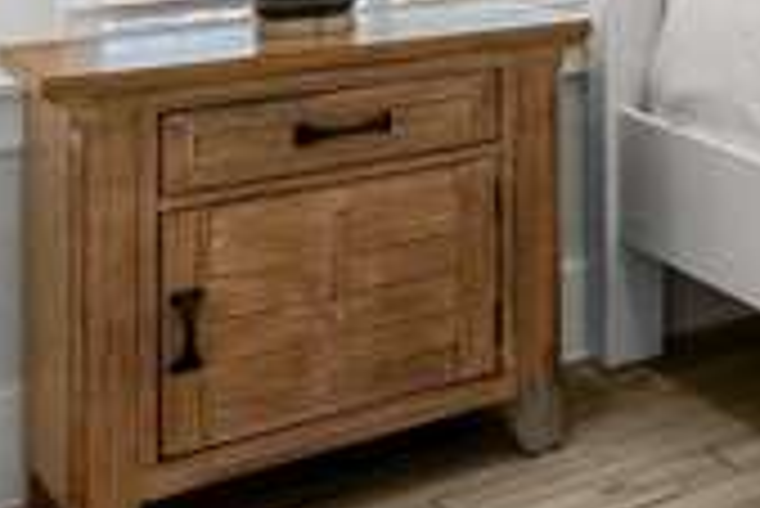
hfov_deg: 17.4
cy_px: -220
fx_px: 1437
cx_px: 1632
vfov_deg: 18.2
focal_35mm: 68
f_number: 9
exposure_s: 1/13
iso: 400
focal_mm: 10
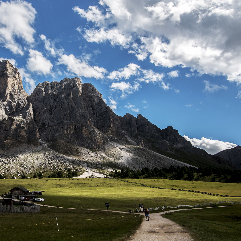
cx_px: 78
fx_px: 205
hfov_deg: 59.3
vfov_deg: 60.9
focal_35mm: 26
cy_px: 120
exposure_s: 1/80
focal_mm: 20
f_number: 11
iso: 100
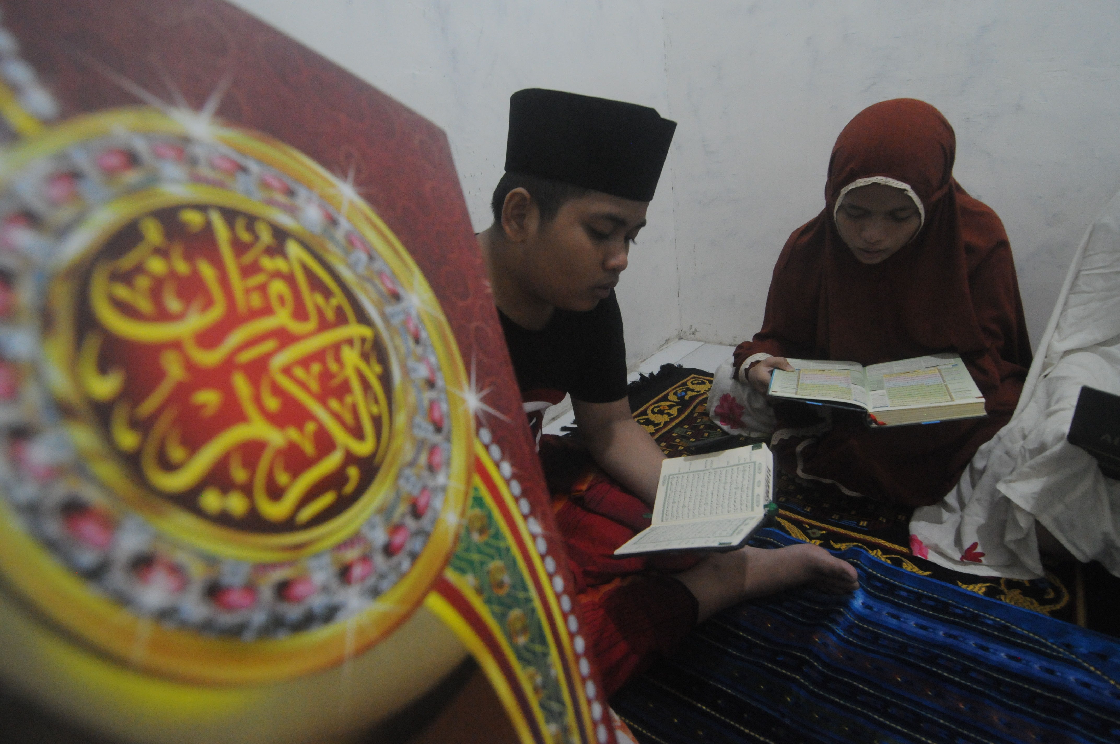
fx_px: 559
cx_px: 560
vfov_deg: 67.2
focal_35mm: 18
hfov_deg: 90.1
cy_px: 372
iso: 2000
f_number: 4.5
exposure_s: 1/15
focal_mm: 12
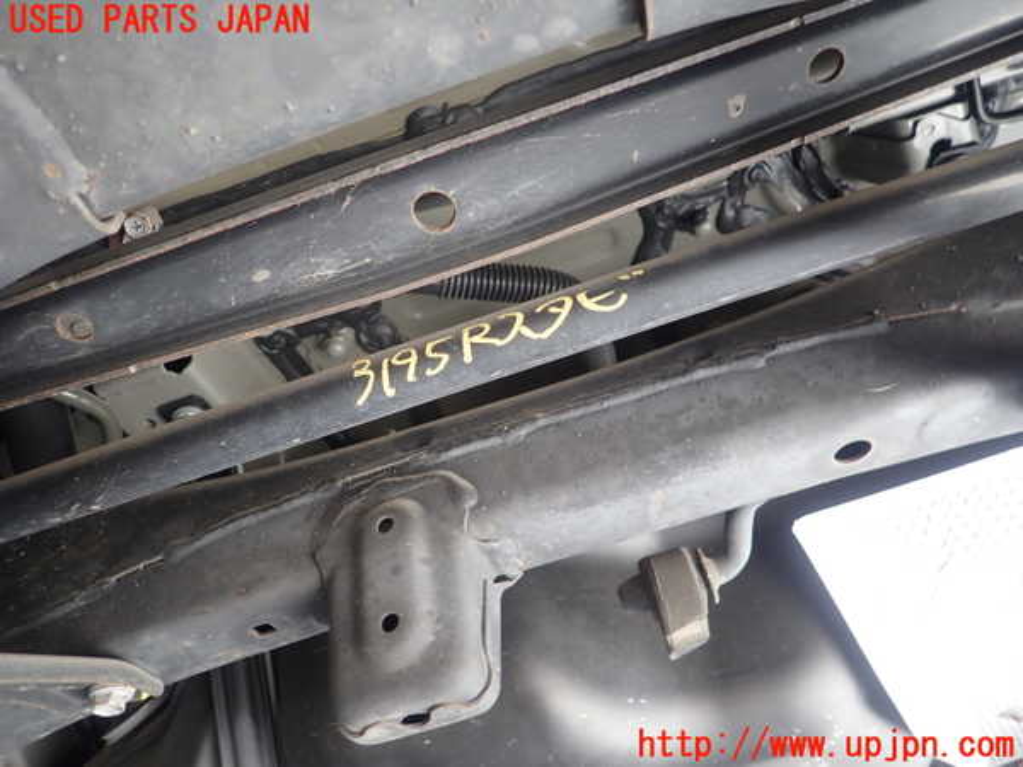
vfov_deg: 54.9
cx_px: 512
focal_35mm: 25
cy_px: 384
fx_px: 739
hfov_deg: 69.4
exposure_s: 1/60
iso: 160
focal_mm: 4.5
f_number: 2
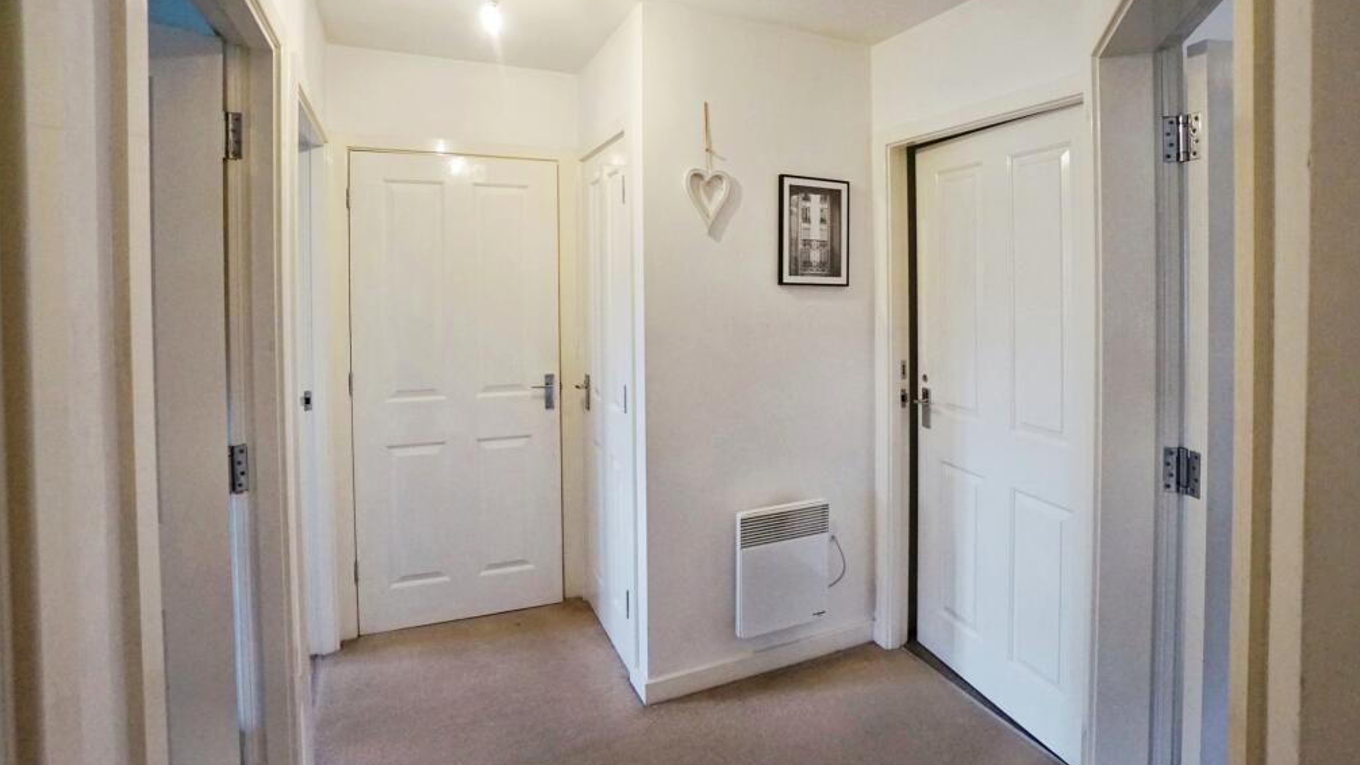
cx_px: 691
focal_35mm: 16
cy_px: 389
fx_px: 577
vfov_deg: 67.1
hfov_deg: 99.4
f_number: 4
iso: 1600
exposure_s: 1/160
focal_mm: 10
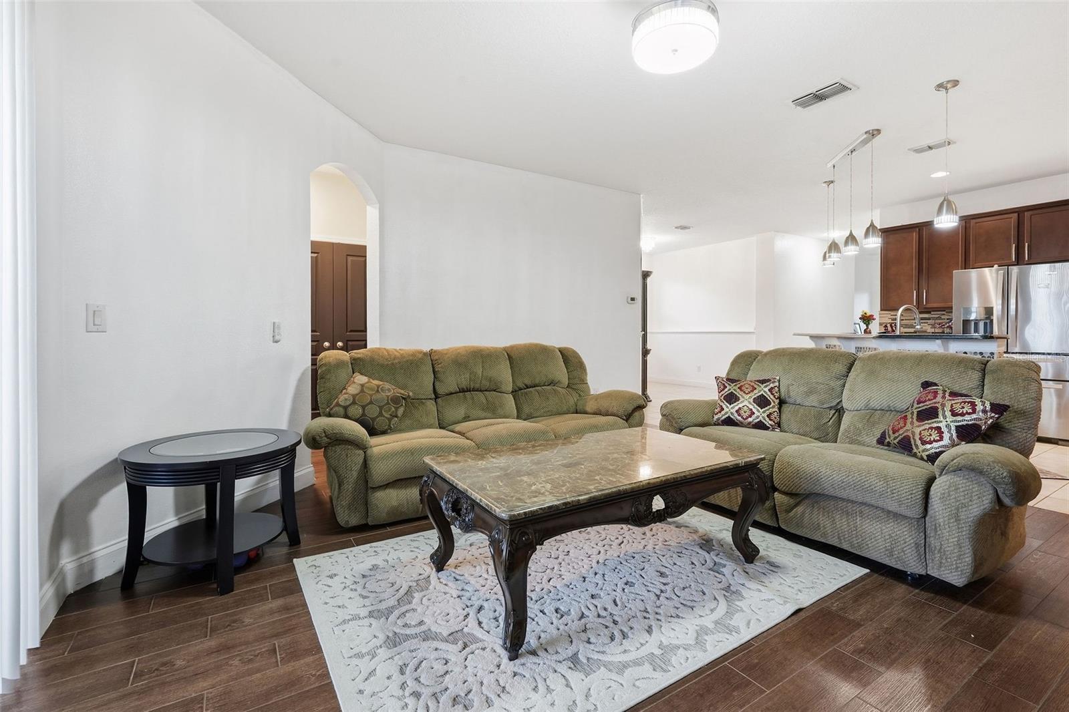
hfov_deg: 96.7
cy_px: 356
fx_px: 475
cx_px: 534
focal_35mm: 16
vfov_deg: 73.7
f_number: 8
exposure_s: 1/30
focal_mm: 16
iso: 500
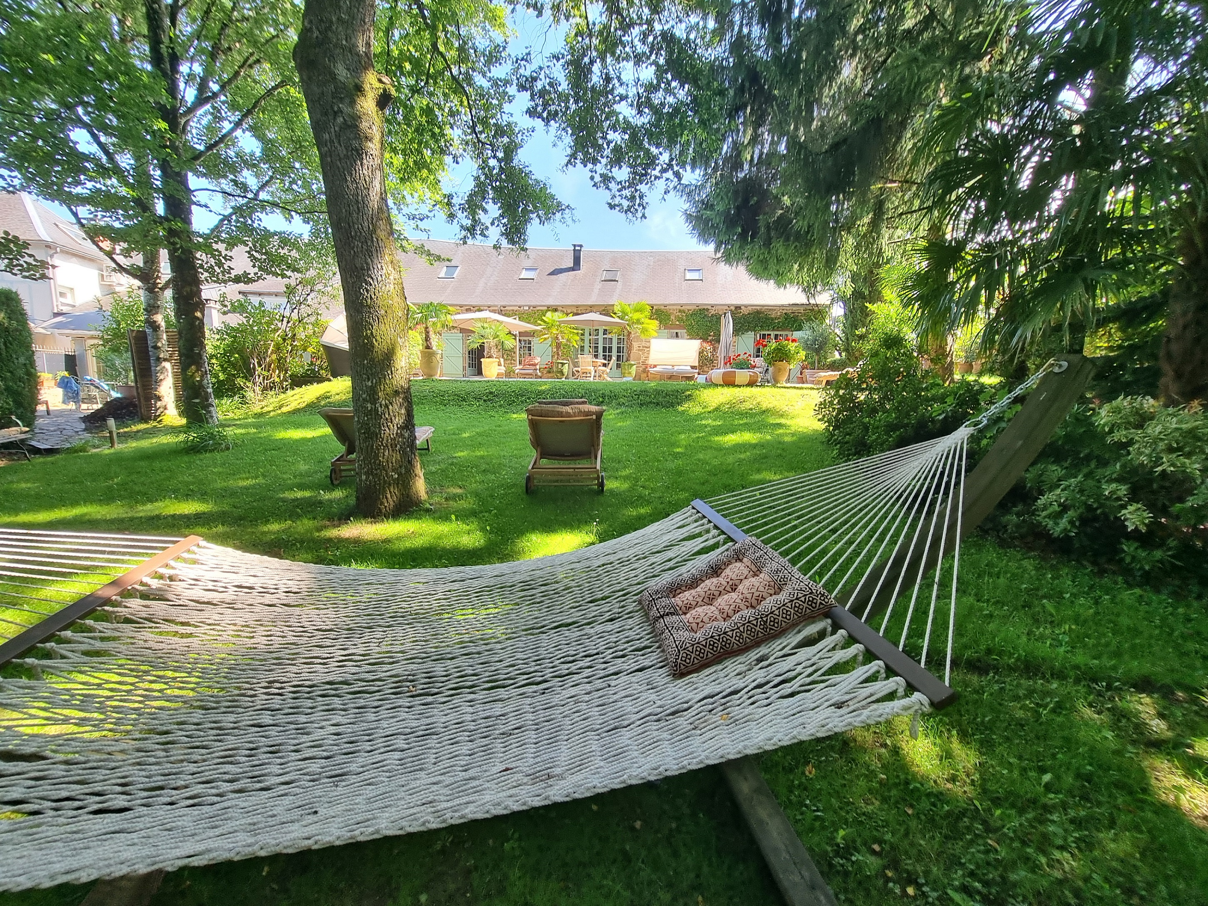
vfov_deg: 89.9
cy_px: 453
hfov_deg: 106.2
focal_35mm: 13
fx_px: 454
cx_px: 604
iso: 50
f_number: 2.2
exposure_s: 1/191
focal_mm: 2.2
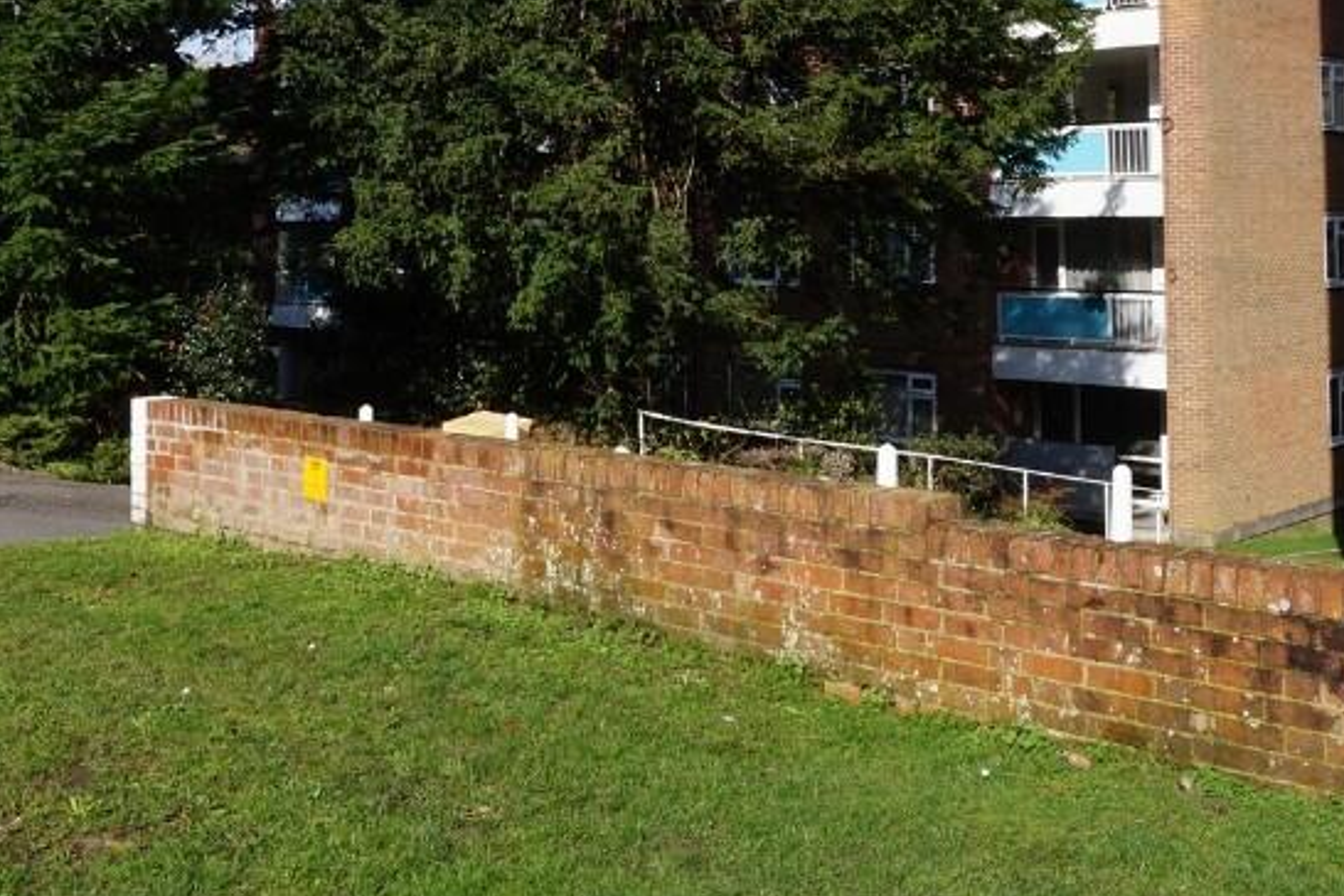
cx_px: 623
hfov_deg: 43.6
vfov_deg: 28.9
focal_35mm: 45
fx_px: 1680
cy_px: 128
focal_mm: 16
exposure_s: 1/80
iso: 100
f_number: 13
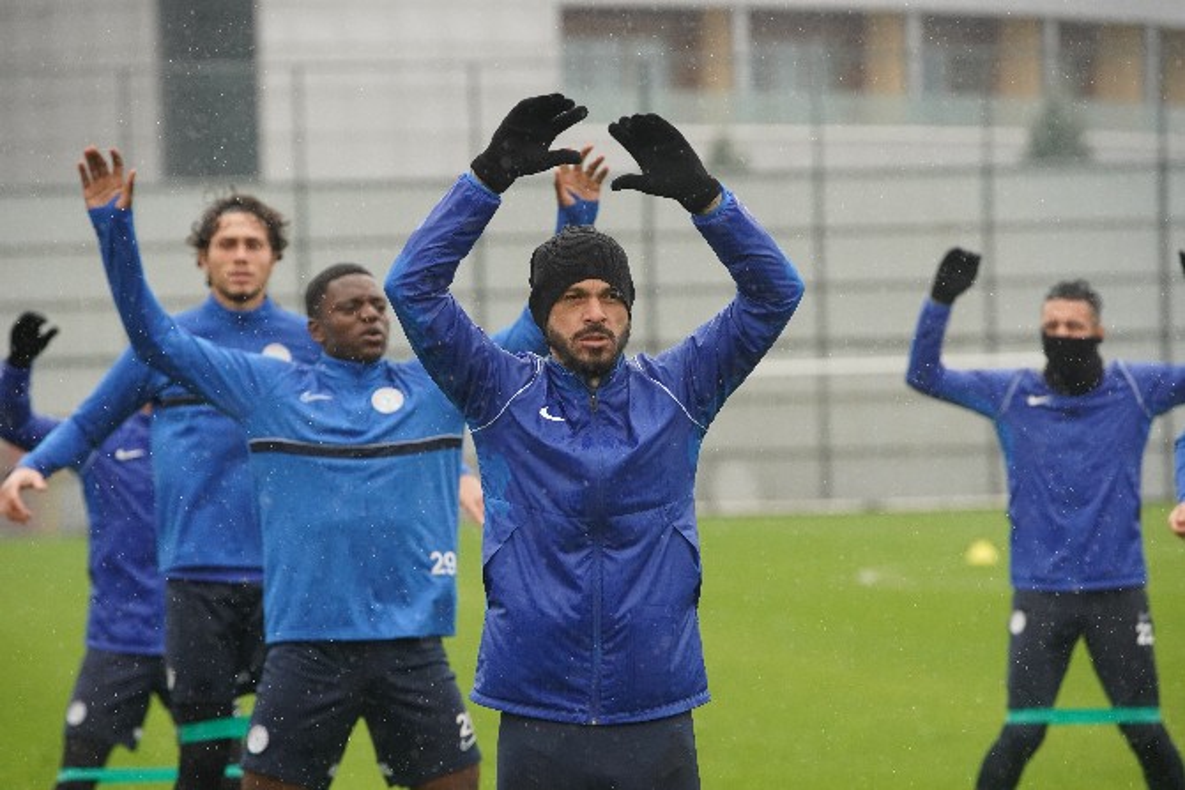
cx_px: 592
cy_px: 395
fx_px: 6584
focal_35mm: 200
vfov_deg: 6.9
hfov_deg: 10.3
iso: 4000
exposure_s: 1/1600
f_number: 5.6
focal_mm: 200
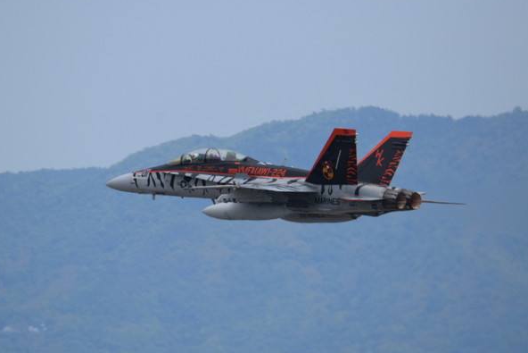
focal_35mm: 892
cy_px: 179
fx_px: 13085
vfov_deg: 1.5
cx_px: 263
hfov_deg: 2.3
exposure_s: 1/2000
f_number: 8
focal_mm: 550
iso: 400
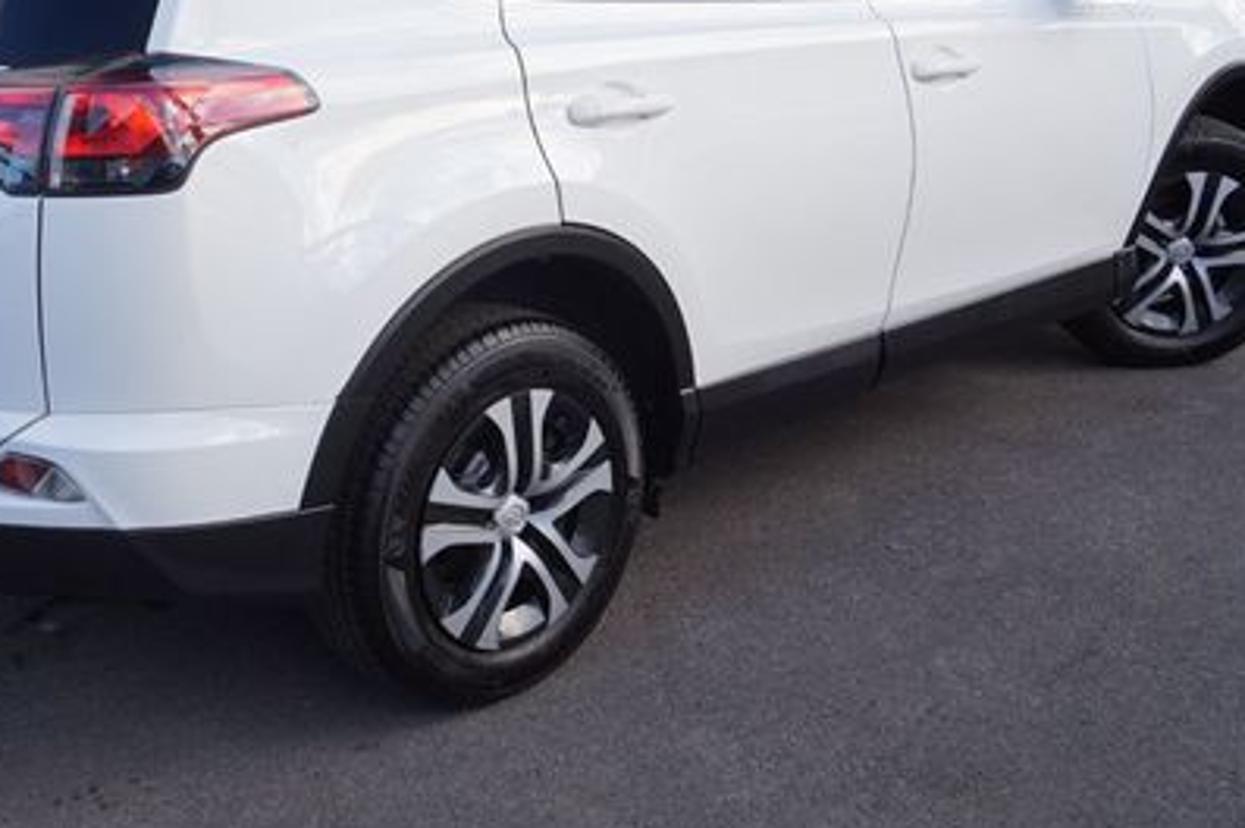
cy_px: 210
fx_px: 1756
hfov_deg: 38.8
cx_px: 455
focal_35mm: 51
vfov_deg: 26.2
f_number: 6.3
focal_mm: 21
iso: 100
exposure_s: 1/80
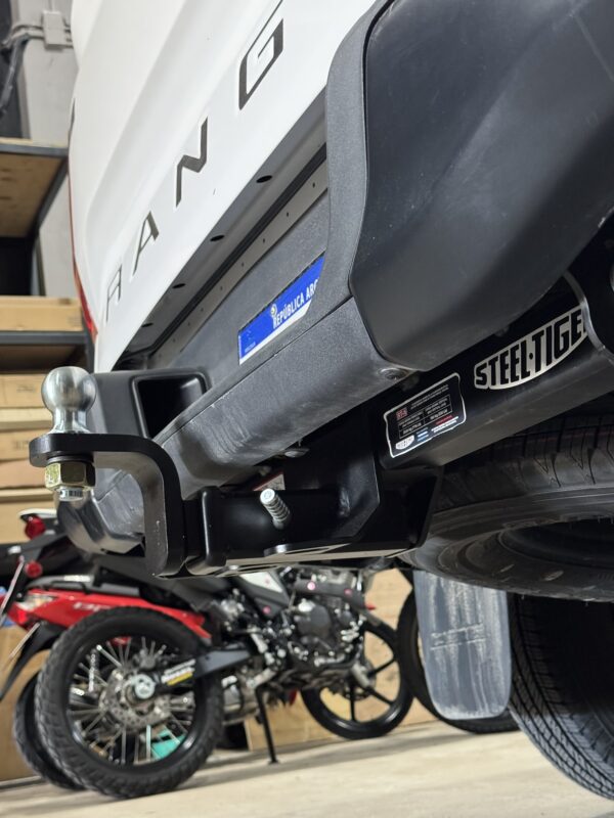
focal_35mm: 48
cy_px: 409
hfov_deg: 30.3
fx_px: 1135
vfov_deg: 39.7
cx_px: 307
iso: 500
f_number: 1.78
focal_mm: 6.76
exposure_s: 1/33
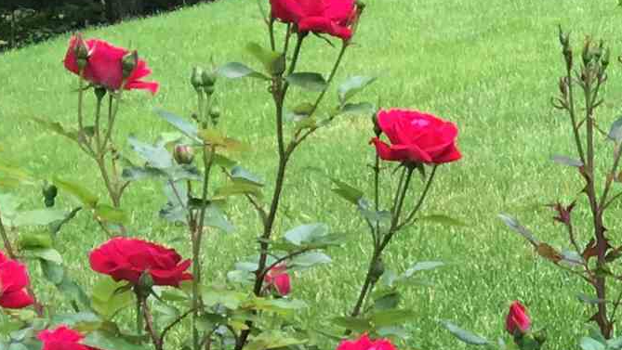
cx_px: 1164
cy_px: 567
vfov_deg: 8.2
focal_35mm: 145
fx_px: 2393
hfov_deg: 13.2
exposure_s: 1/60
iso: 32
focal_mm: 4.15
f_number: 2.2
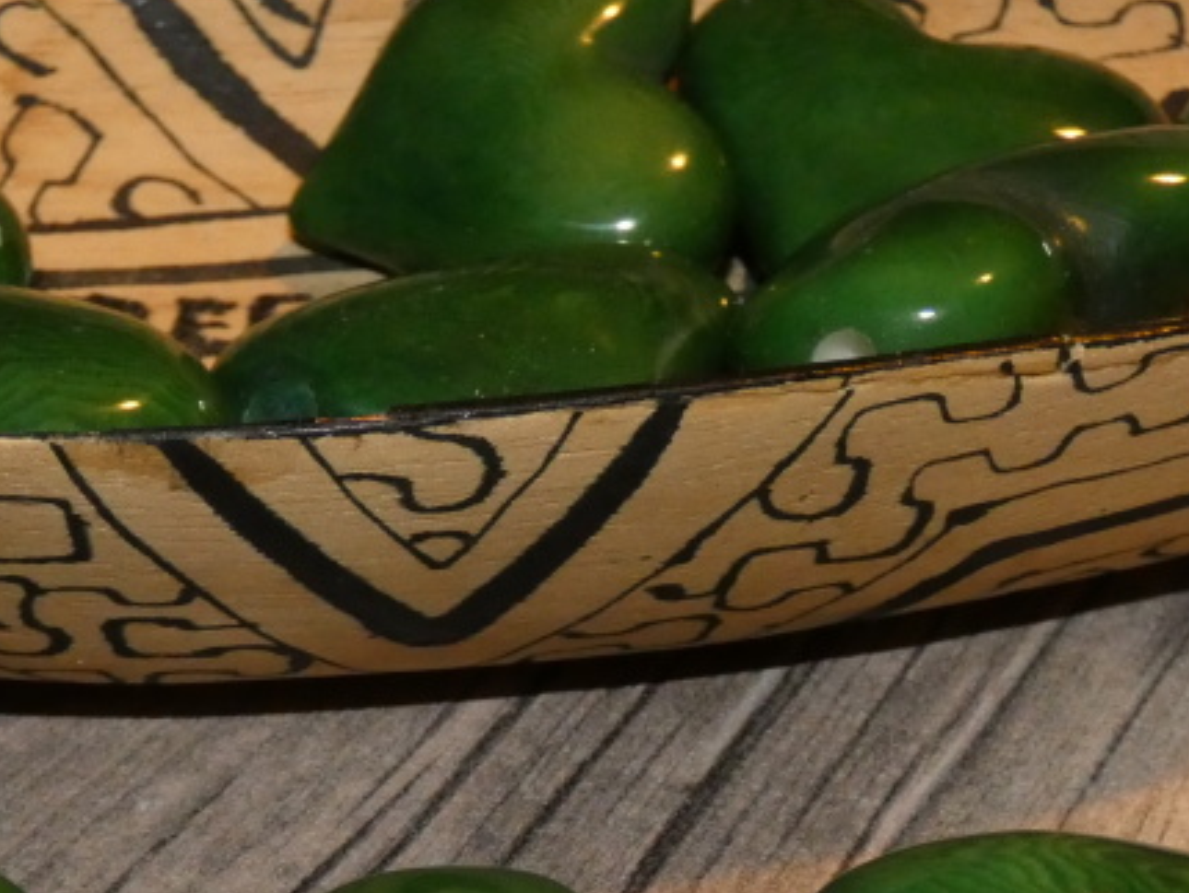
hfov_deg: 21.0
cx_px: 418
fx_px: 3196
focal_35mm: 93
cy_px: 810
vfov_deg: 15.7
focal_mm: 9
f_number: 3.9
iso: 800
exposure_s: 1/60
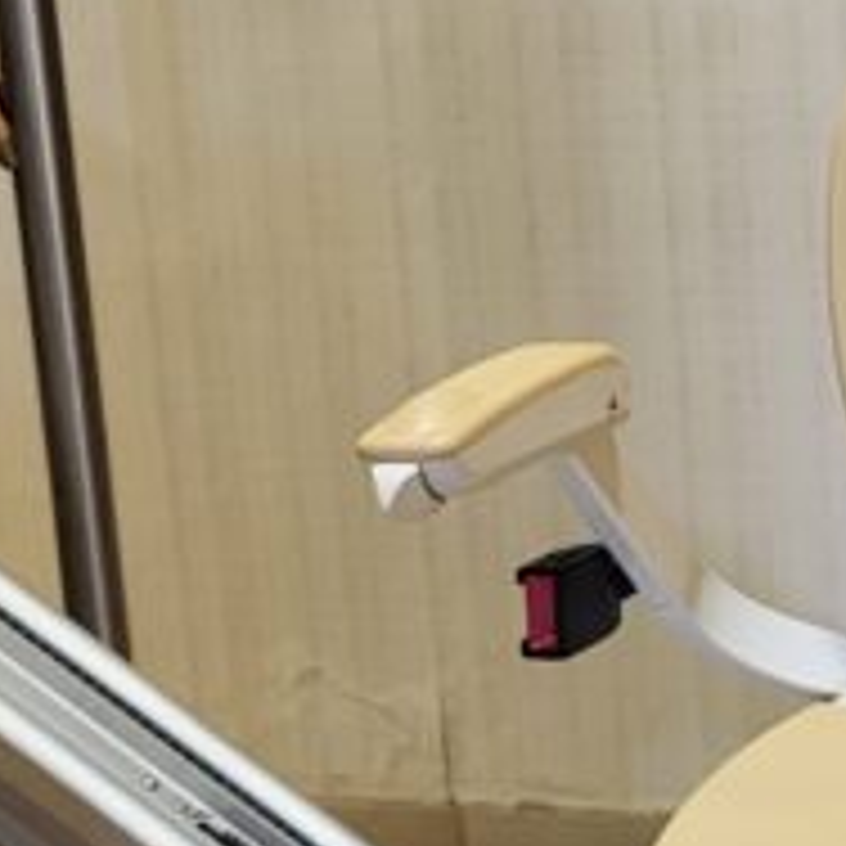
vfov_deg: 13.9
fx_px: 3456
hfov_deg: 13.4
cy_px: 518
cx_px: 1134
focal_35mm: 125
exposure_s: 1/50
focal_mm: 5.4
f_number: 1.8
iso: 320
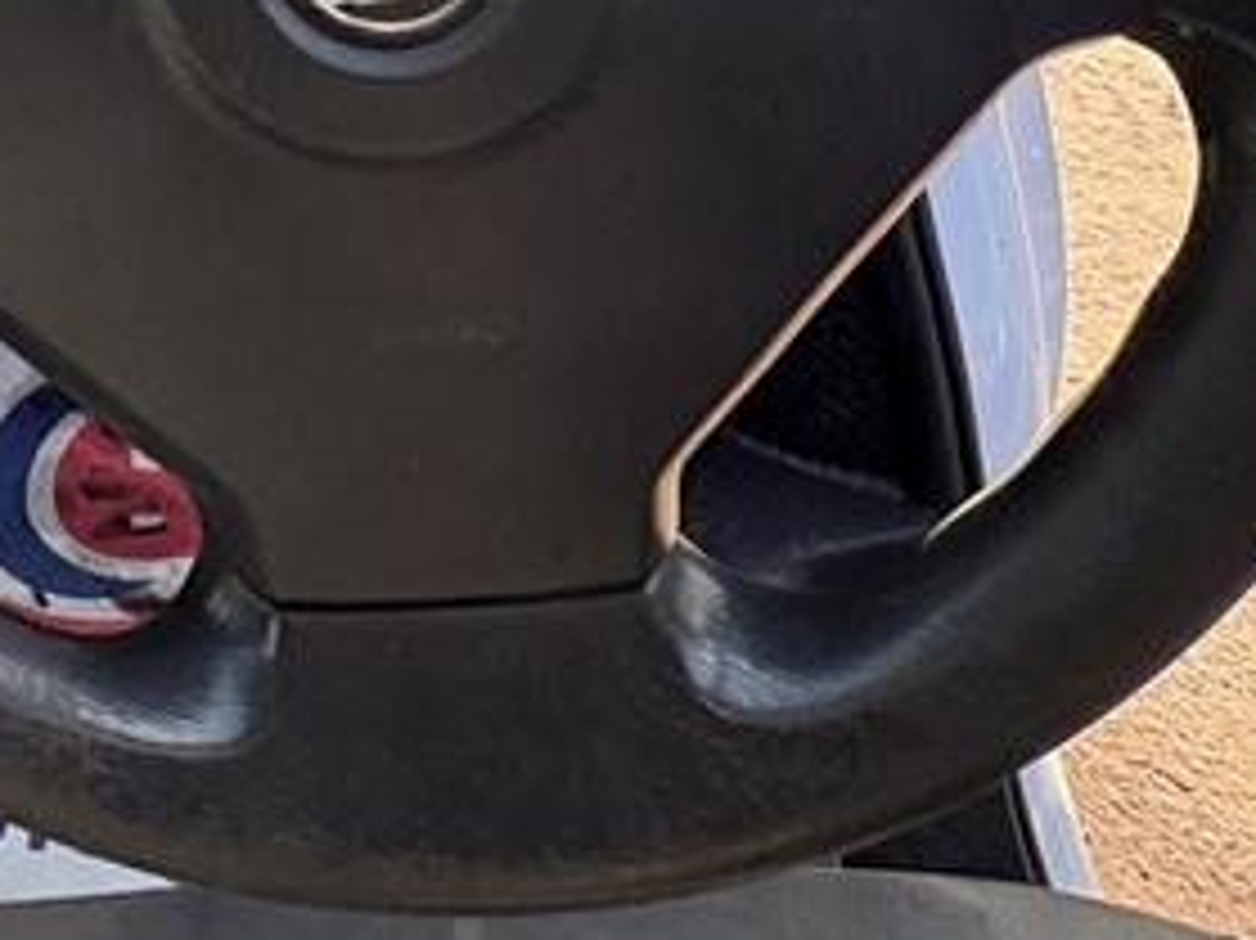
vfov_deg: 24.6
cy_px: -486
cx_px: -122
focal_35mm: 45
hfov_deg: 35.9
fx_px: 1632
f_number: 2.2
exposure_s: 1/139
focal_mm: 2.22
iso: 100
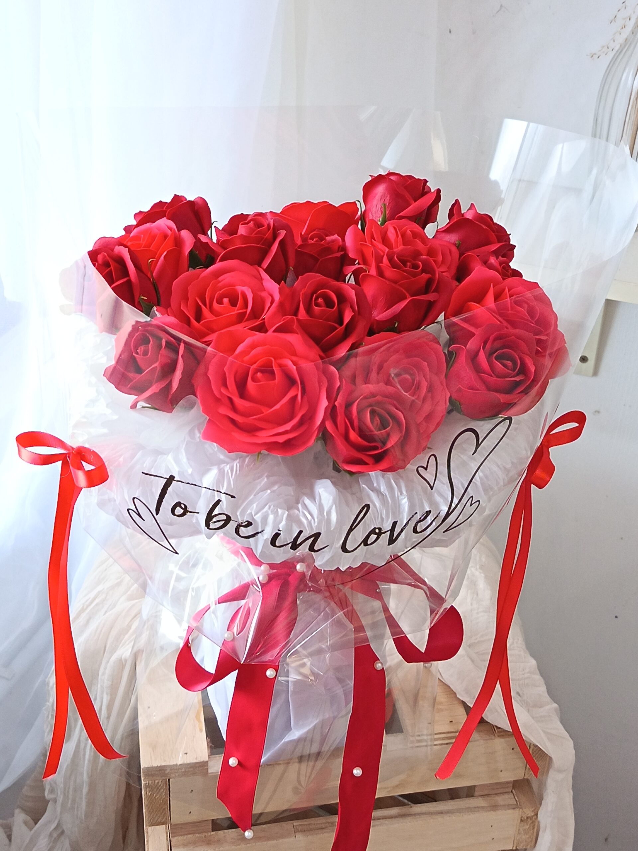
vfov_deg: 39.7
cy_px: 426
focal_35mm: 48
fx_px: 1180
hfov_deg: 30.3
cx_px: 319
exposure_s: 1/50
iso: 674
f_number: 3.5
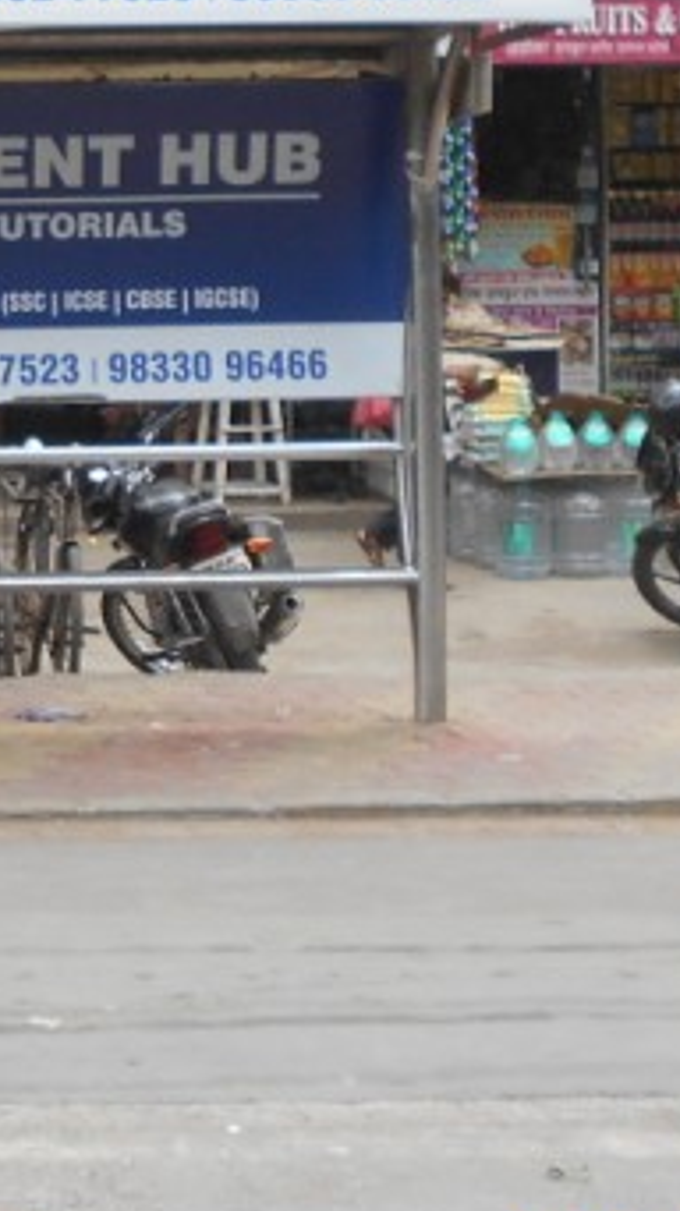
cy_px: 184
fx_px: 3563
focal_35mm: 111
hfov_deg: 10.4
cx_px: -460
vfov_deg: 19.0
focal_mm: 5.8
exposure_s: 1/250
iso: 110
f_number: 3.6
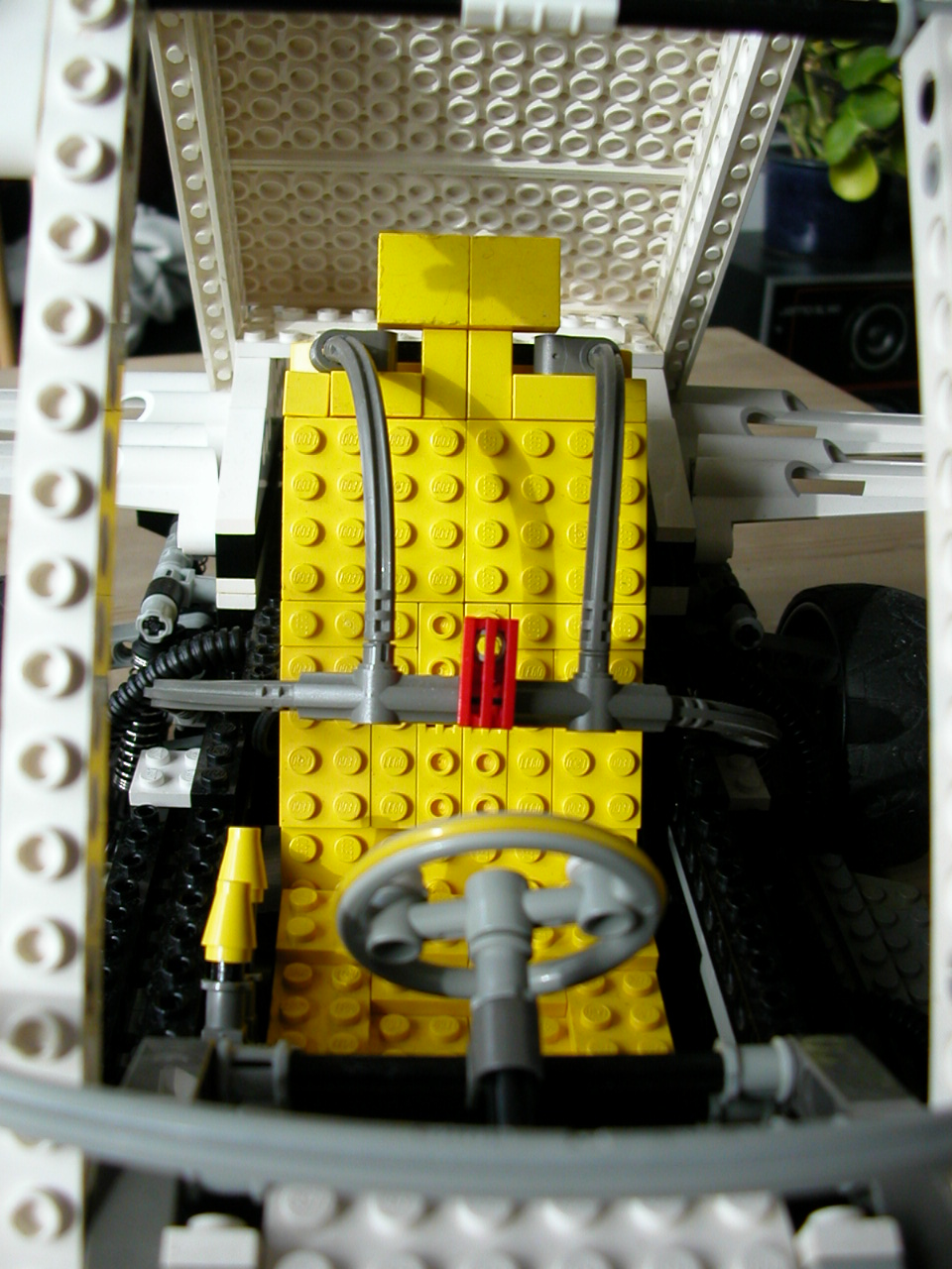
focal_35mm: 37
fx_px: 1357
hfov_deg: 38.7
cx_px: 476
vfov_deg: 50.1
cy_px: 634
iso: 100
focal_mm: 5.6
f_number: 2.7
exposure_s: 1/231
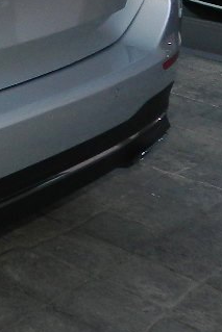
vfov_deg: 20.1
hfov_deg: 12.2
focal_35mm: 96
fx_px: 887
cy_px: -46
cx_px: -255
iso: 160
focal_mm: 4
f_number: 3.4
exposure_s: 1/250
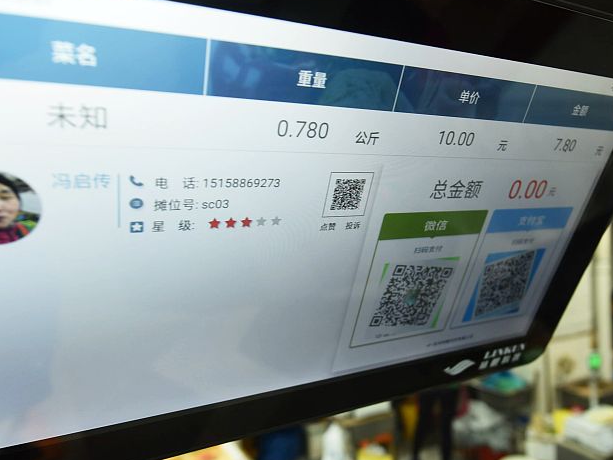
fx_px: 567
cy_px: 290
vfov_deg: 43.8
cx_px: 390
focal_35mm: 32
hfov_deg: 56.0
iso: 500
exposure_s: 1/60
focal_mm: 17
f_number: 4
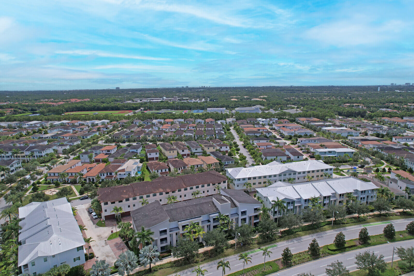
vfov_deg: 57.2
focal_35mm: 22
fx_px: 253
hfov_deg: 78.6
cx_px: 207
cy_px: 138
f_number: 2.8
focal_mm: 8.38
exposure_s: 1/3200
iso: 100
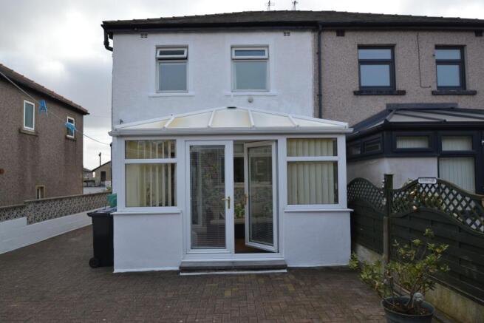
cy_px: 162
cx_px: 242
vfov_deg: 56.2
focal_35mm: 22
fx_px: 303
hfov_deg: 77.3
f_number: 6.3
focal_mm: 15
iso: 100
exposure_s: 1/160
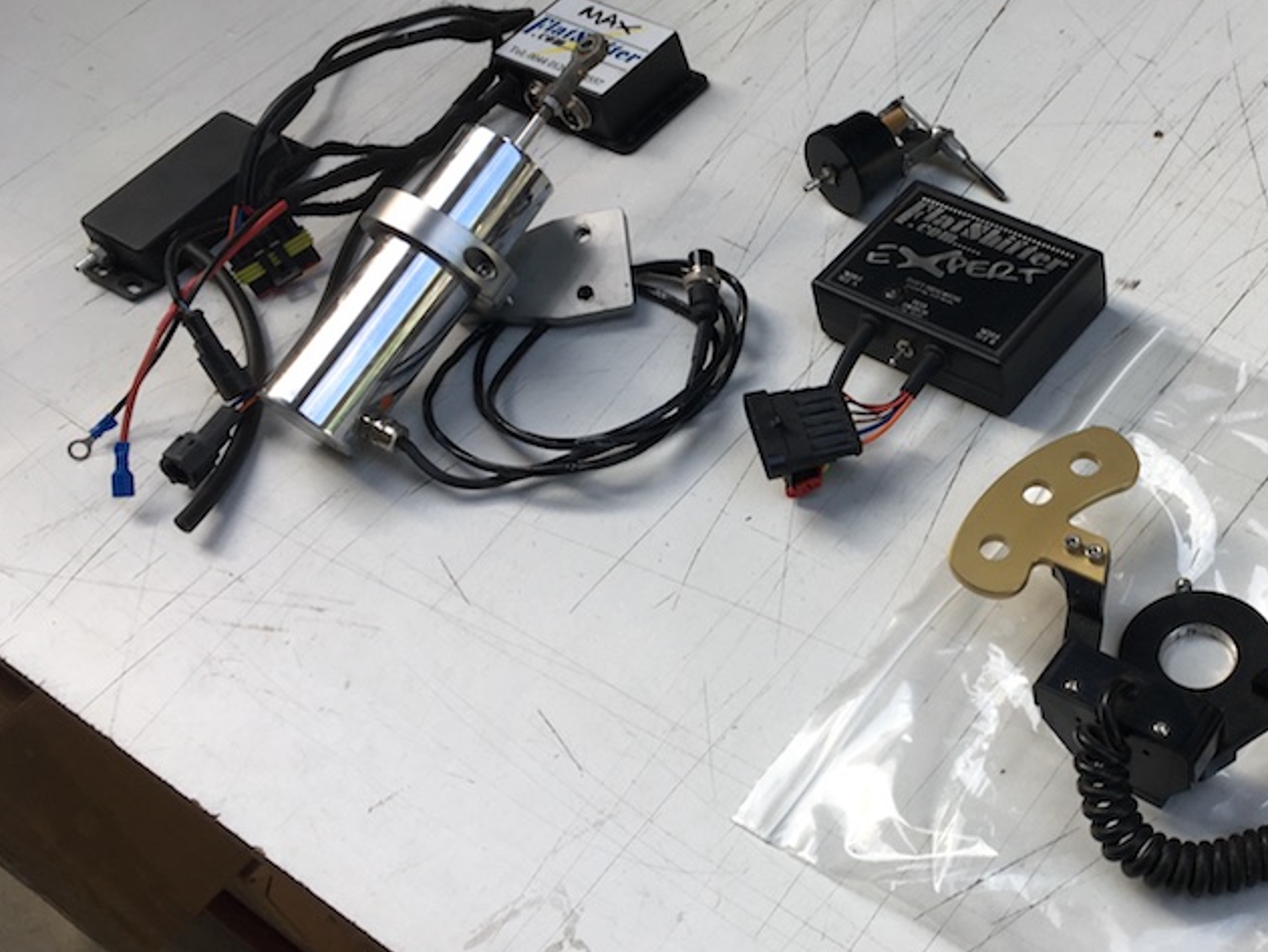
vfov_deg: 31.5
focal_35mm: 46
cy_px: 501
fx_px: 1686
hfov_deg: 39.9
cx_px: 982
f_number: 2.2
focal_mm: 4.15
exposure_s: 1/119
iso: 25
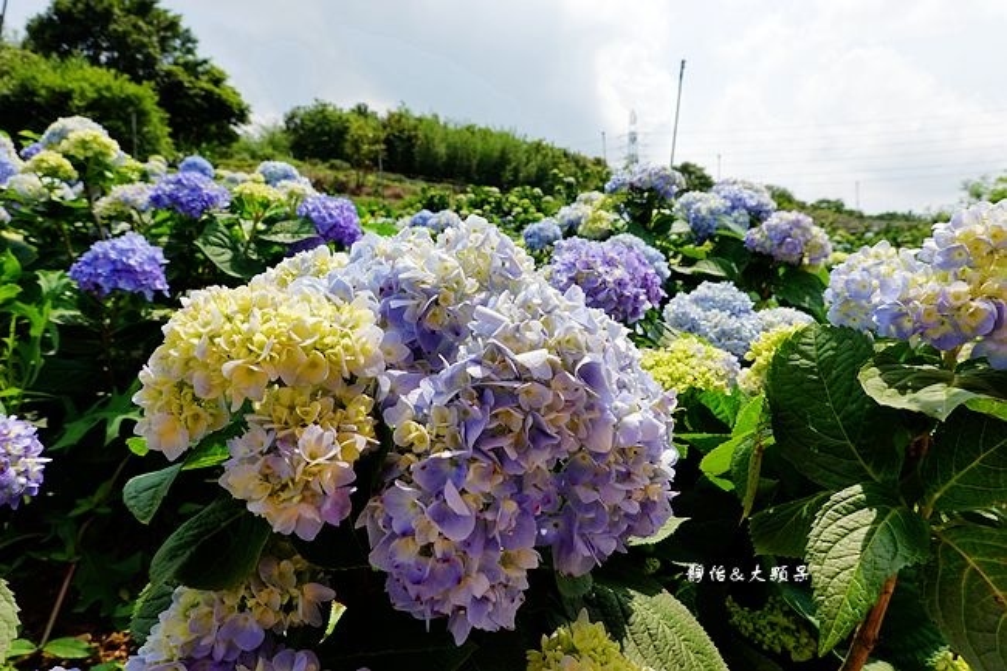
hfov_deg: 73.8
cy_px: 336
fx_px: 671
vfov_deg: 53.1
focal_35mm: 24
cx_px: 504
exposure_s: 1/640
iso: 125
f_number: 5.6
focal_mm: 9
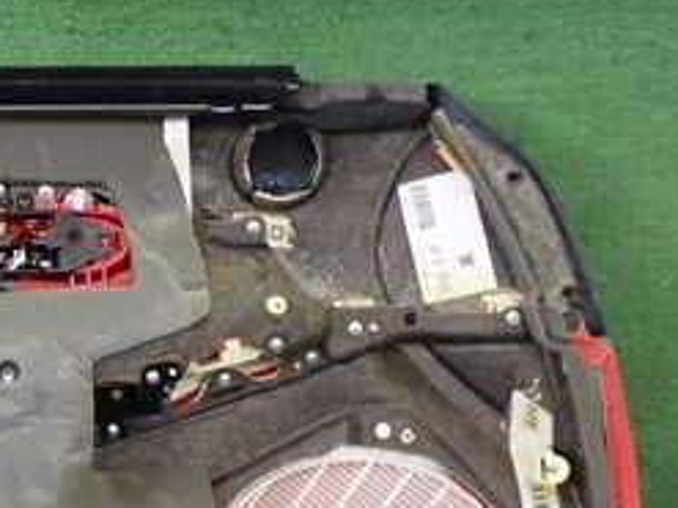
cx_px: -85
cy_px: 294
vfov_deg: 20.1
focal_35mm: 73
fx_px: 1429
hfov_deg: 24.7
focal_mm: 5.4
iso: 640
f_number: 2.3
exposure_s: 1/60
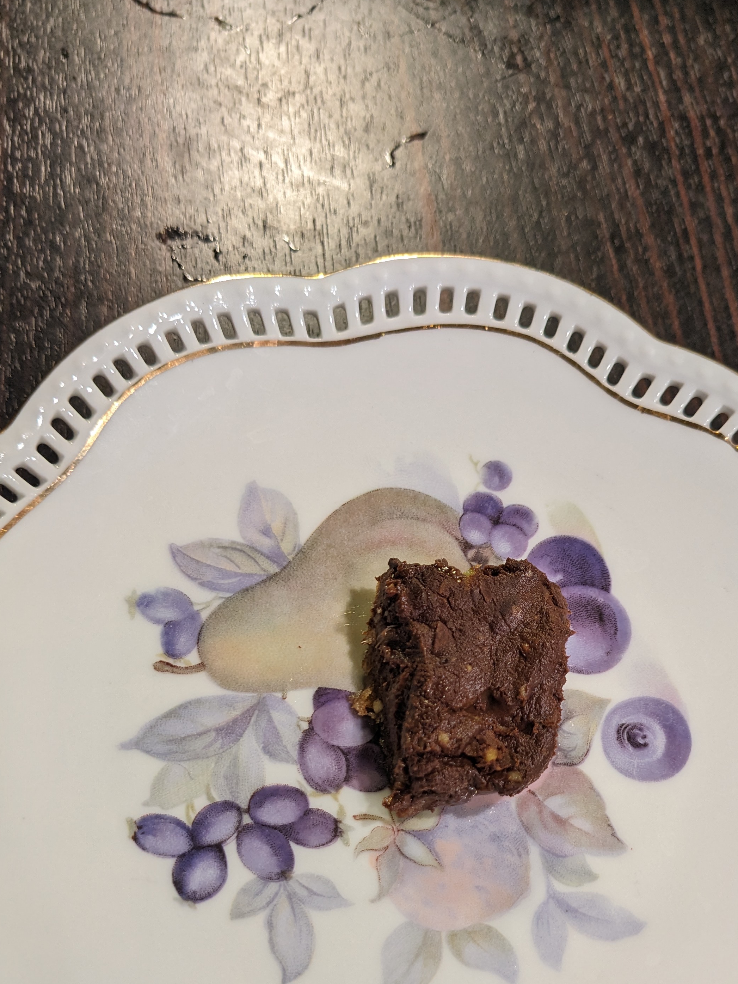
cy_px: 661
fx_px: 1108
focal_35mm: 39
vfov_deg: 47.0
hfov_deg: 36.8
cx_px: 416
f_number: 1.73
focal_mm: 4.38
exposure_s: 1/25
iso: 60
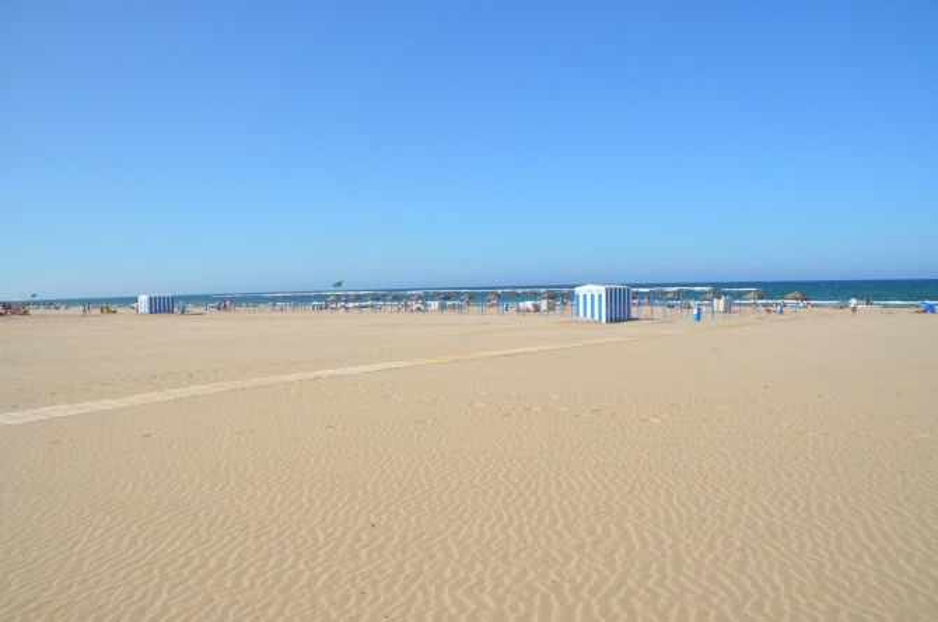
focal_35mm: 27
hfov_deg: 67.5
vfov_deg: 47.8
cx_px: 469
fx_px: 702
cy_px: 311
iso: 1000
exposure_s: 1/800
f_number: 14
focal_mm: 18
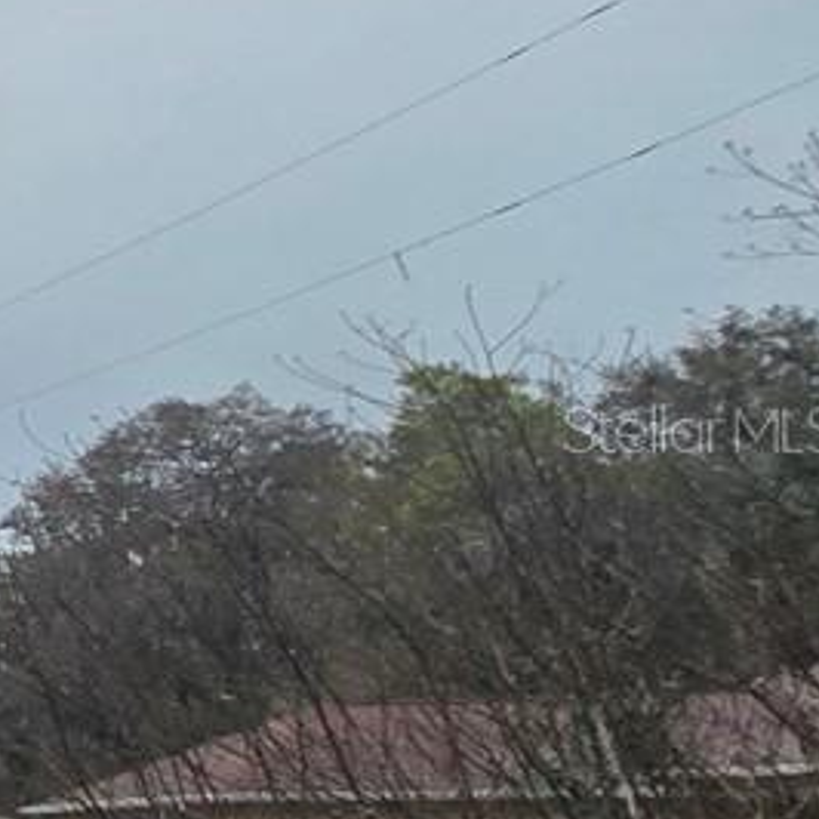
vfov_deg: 25.0
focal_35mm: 69
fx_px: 1847
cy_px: 428
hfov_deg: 11.7
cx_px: -1610
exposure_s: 1/120
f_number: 2.2
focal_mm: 2.2
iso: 80
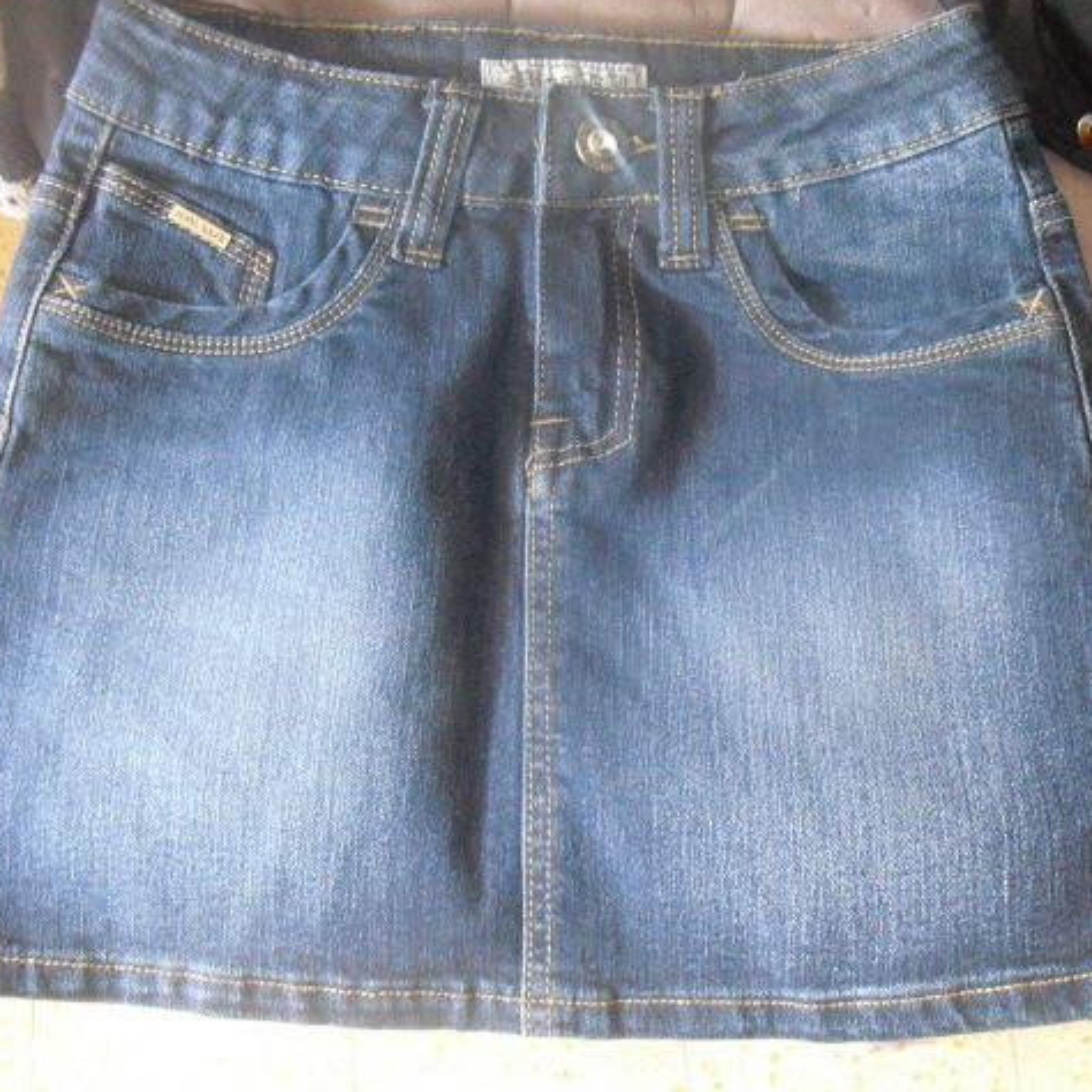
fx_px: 1535
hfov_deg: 39.2
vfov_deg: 39.2
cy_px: 541
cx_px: 567
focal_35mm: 43
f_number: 3.1
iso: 800
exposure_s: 1/25
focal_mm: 6.3
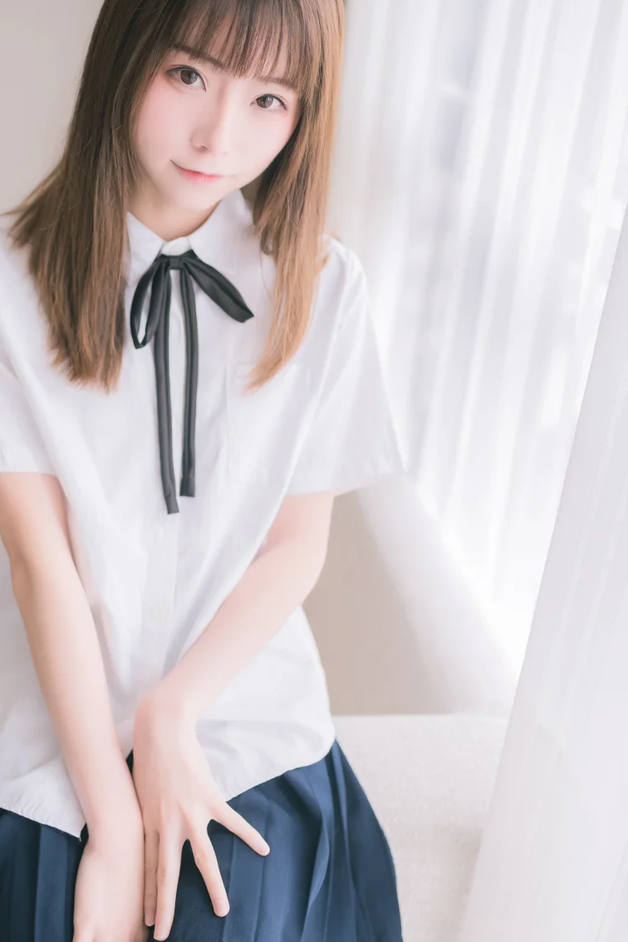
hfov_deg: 26.8
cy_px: 501
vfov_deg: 39.6
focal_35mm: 50
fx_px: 1308
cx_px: 205
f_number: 1.8
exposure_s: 1/160
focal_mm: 35
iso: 640
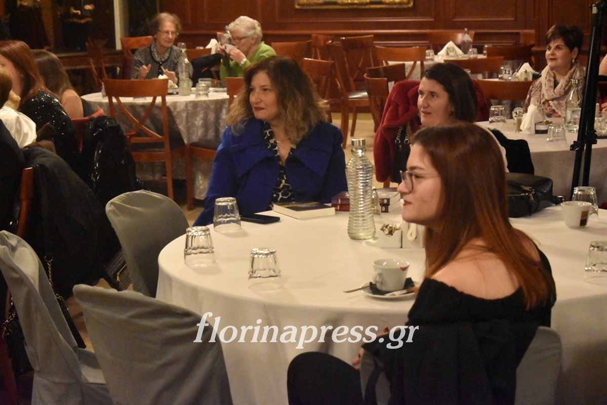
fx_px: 1391
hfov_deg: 24.6
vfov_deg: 16.6
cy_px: 202
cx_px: 304
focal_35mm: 82
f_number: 5.6
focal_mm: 55
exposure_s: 1/125
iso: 10000
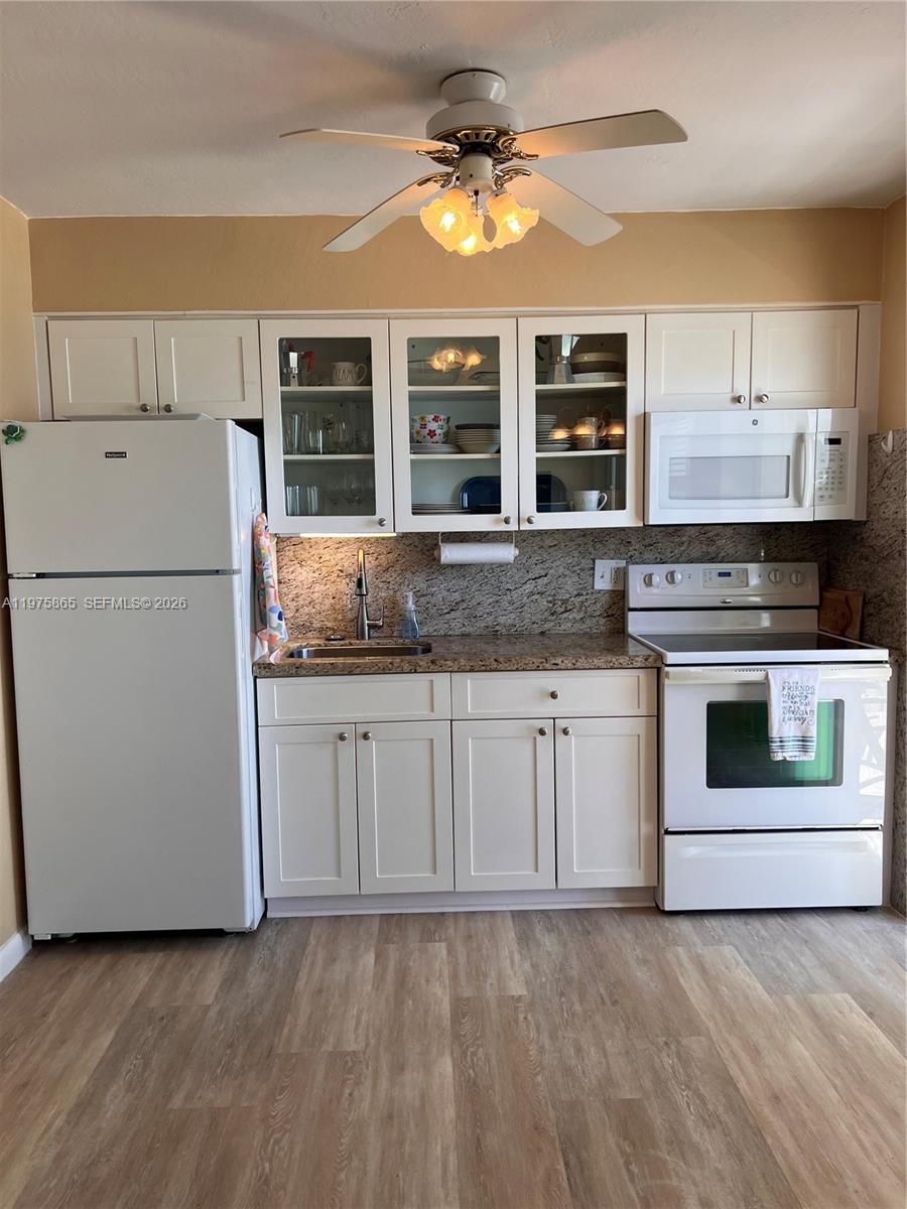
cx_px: 454
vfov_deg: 67.3
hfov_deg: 53.1
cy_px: 604
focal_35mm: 26
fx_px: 908
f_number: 1.5
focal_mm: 5.7
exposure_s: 1/211
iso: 40
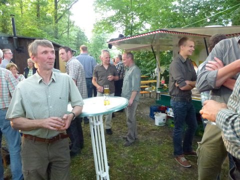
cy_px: 90
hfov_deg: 71.6
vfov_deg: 56.8
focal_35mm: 24
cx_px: 120
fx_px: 166
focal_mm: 4.3
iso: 800
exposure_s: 1/60
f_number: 3.3
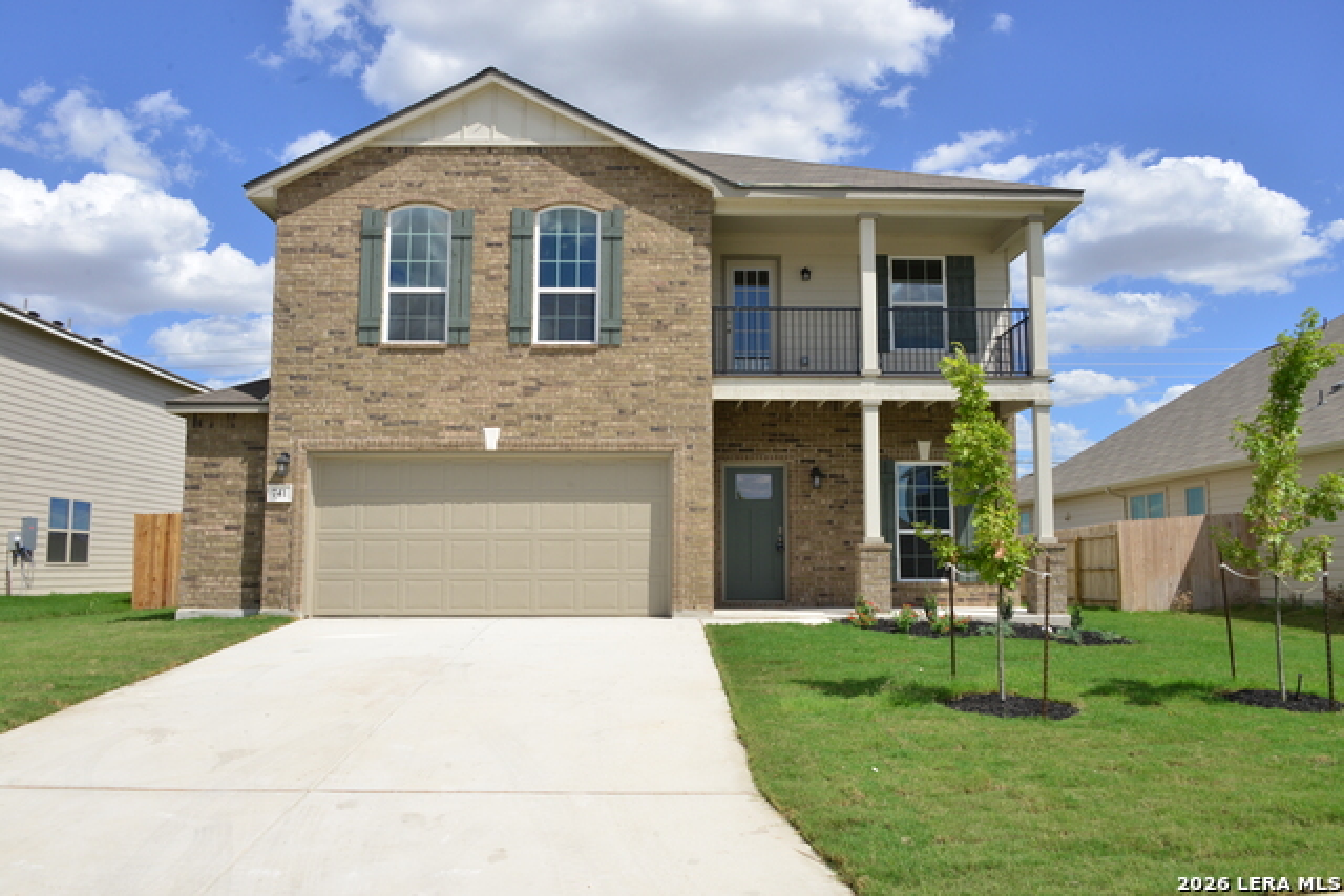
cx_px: 672
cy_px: 448
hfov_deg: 65.5
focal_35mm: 28
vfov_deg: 46.4
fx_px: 1046
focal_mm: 28
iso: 400
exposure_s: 1/400
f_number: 13
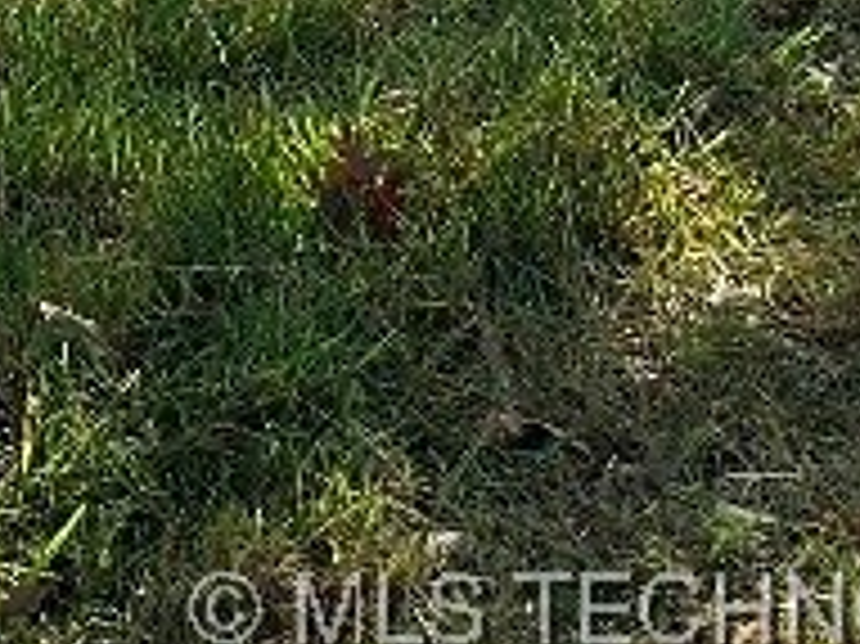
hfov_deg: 13.8
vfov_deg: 9.8
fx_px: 3203
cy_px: -1018
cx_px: -644
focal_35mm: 129
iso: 80
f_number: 1.78
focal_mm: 6.86
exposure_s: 1/1171
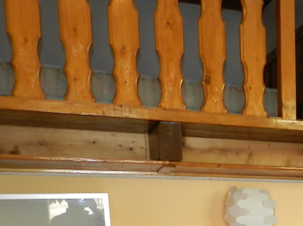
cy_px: 301
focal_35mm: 70
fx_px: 612
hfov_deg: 24.7
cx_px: 379
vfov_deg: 19.2
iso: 180
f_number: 3.4
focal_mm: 4
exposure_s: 1/30
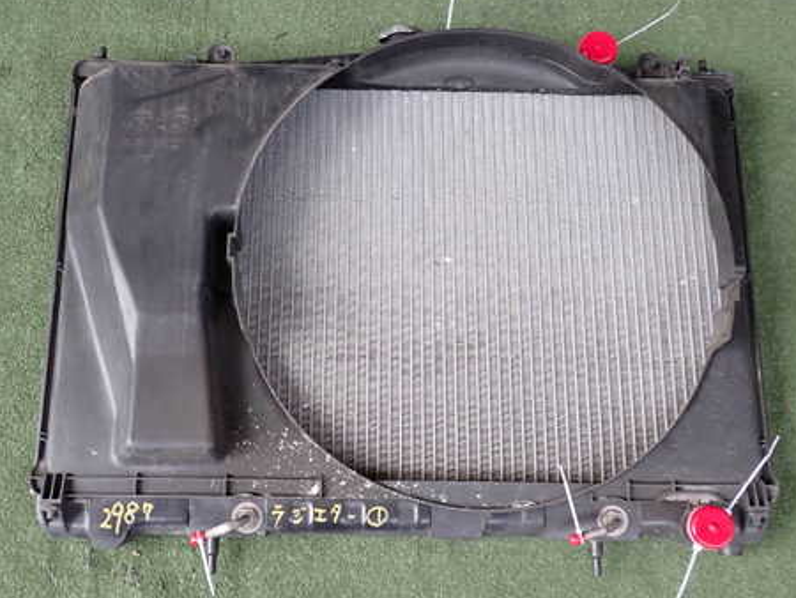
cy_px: 303
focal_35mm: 40
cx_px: 387
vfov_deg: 36.0
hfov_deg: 46.8
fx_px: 920
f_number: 2.3
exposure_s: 1/125
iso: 125
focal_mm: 5.4
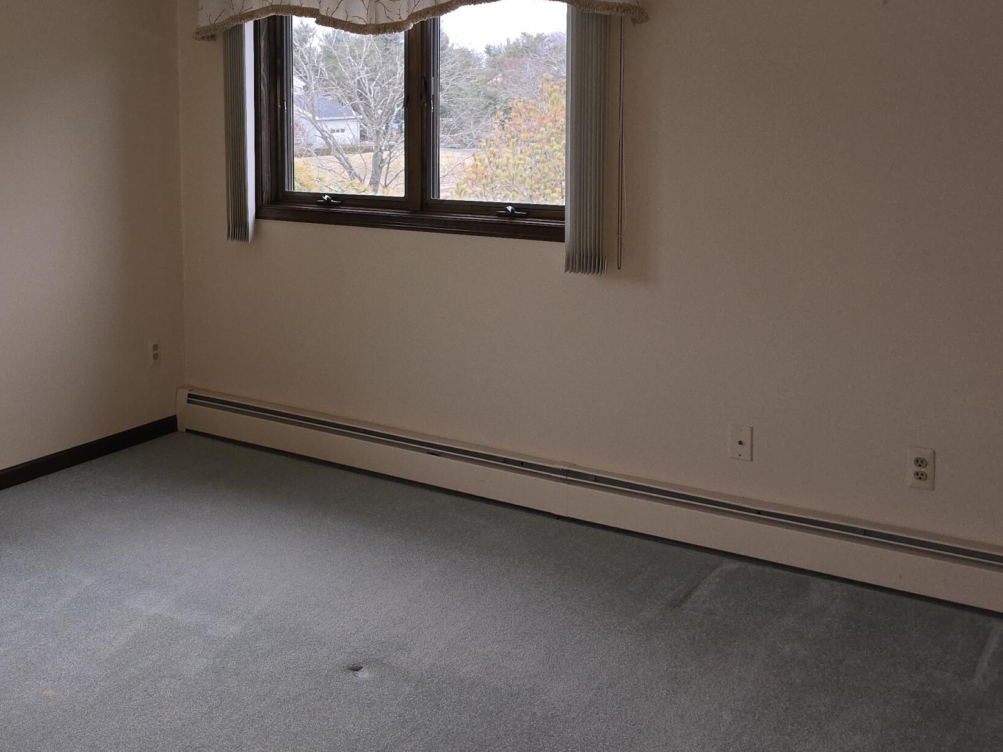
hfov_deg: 42.9
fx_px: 1217
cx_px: 214
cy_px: 206
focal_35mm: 42
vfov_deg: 33.8
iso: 125
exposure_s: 1/24
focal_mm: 6.3
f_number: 1.7
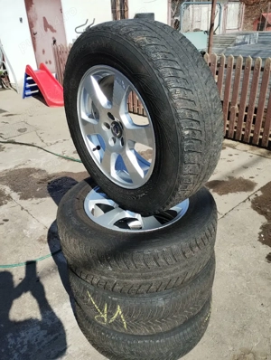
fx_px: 291
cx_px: 136
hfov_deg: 49.9
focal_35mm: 28
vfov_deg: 63.4
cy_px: 180
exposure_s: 1/909
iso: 100
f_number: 1.8
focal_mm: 4.27
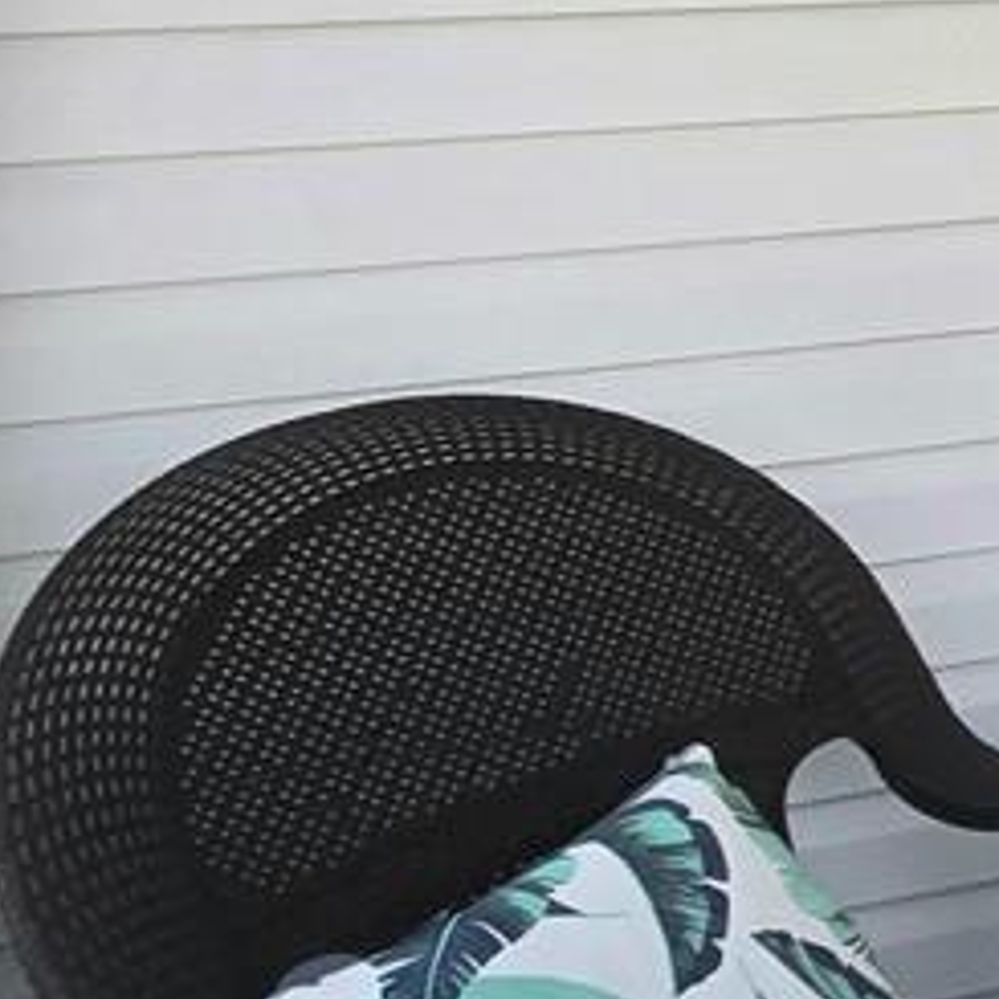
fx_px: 2449
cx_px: 2283
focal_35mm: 75
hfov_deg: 15.3
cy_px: -77
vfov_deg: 21.9
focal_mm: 2.2
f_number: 2.2
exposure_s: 1/145
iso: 50
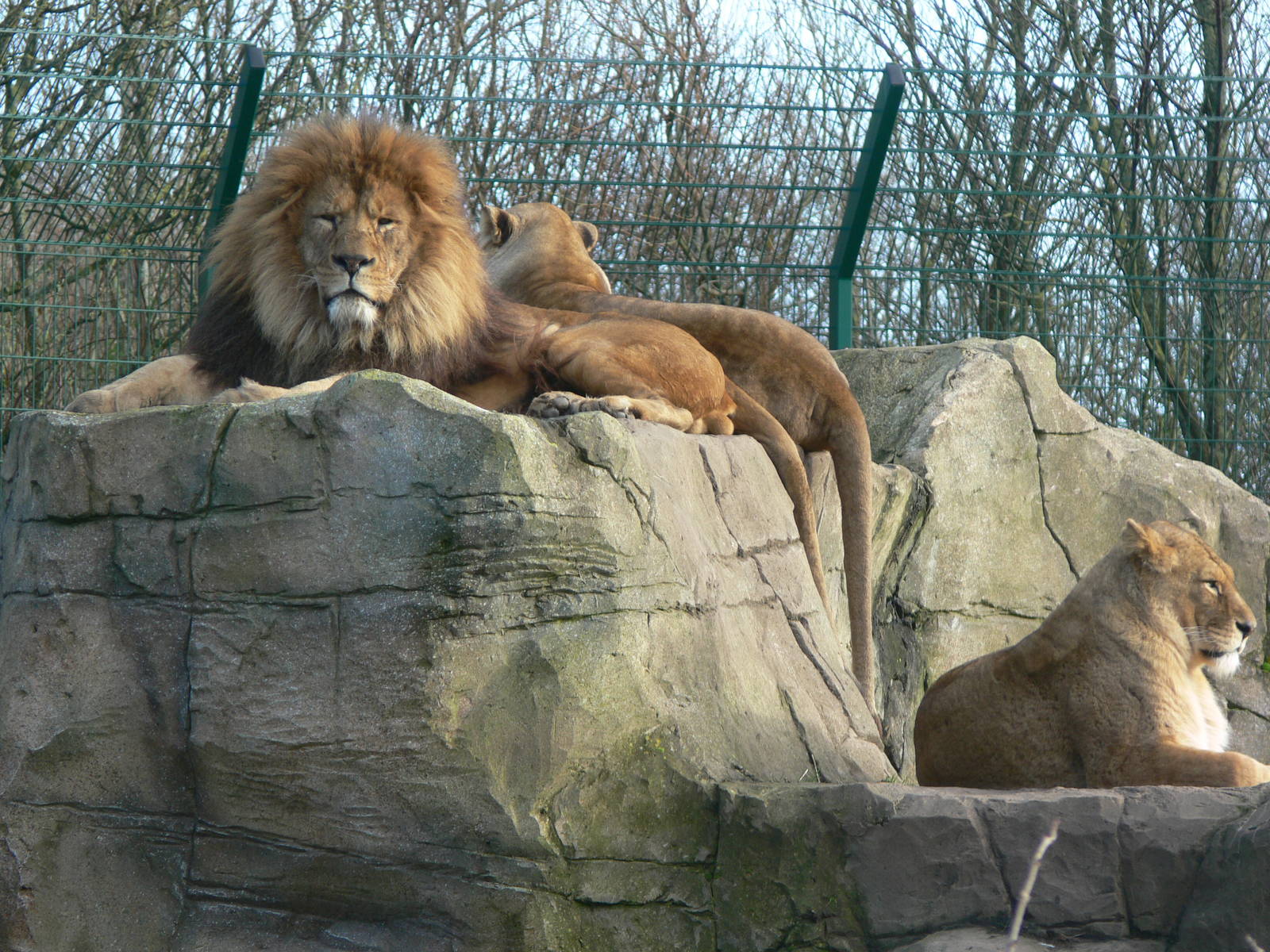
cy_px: 476
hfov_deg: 6.1
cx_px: 635
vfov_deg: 4.5
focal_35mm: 327
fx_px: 11997
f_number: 4
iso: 80
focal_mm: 69.2
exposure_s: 1/80
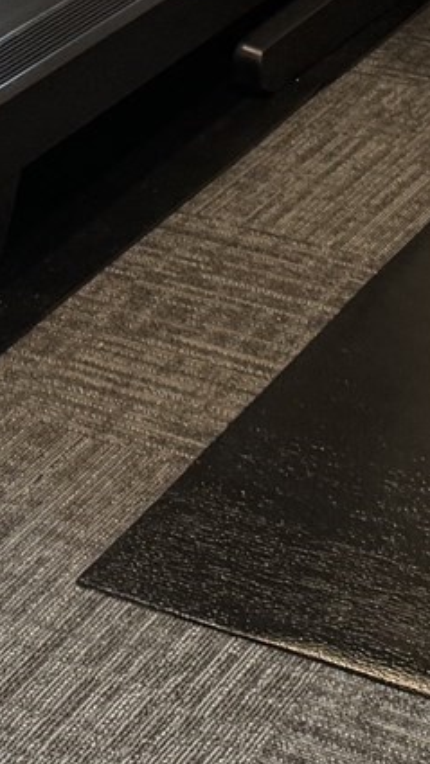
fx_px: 2555
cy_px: -484
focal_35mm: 126
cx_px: -191
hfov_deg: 9.4
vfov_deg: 15.3
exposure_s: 1/61
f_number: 1.78
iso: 200
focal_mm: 6.76
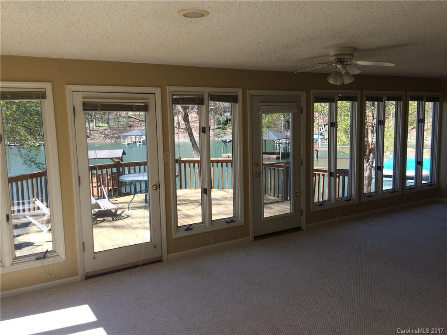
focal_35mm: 29
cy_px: 168
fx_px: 374
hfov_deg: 61.7
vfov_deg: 48.2
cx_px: 224
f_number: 2.2
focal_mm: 4.15
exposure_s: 1/466
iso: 32
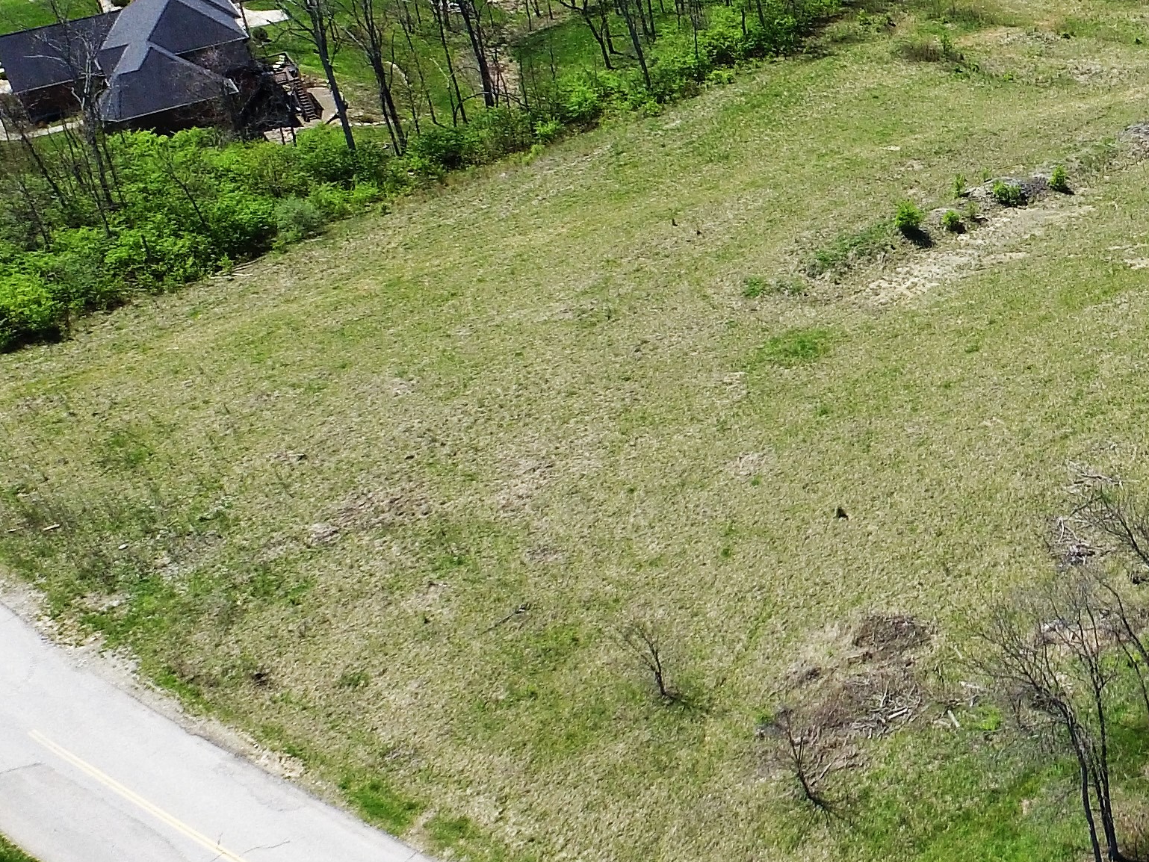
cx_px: 1135
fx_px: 1726
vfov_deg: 27.7
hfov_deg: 33.8
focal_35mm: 52
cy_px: 242
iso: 100
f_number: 2.8
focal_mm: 3.61
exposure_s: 1/1099
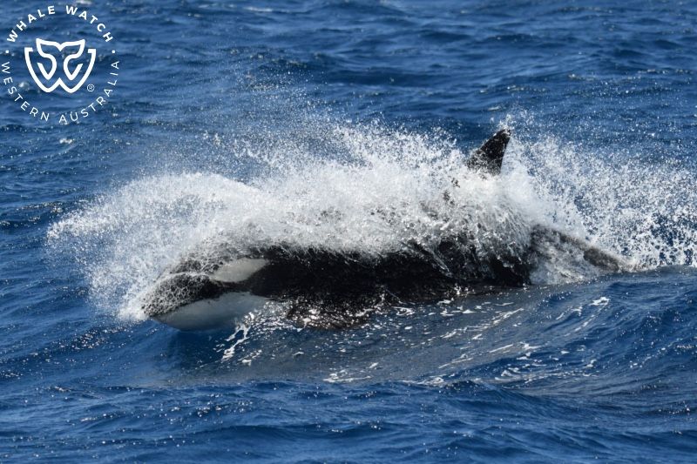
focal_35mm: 240
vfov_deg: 5.7
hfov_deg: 8.6
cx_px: 348
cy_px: 232
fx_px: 4645
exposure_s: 1/8000
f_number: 5.6
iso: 1100
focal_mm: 240
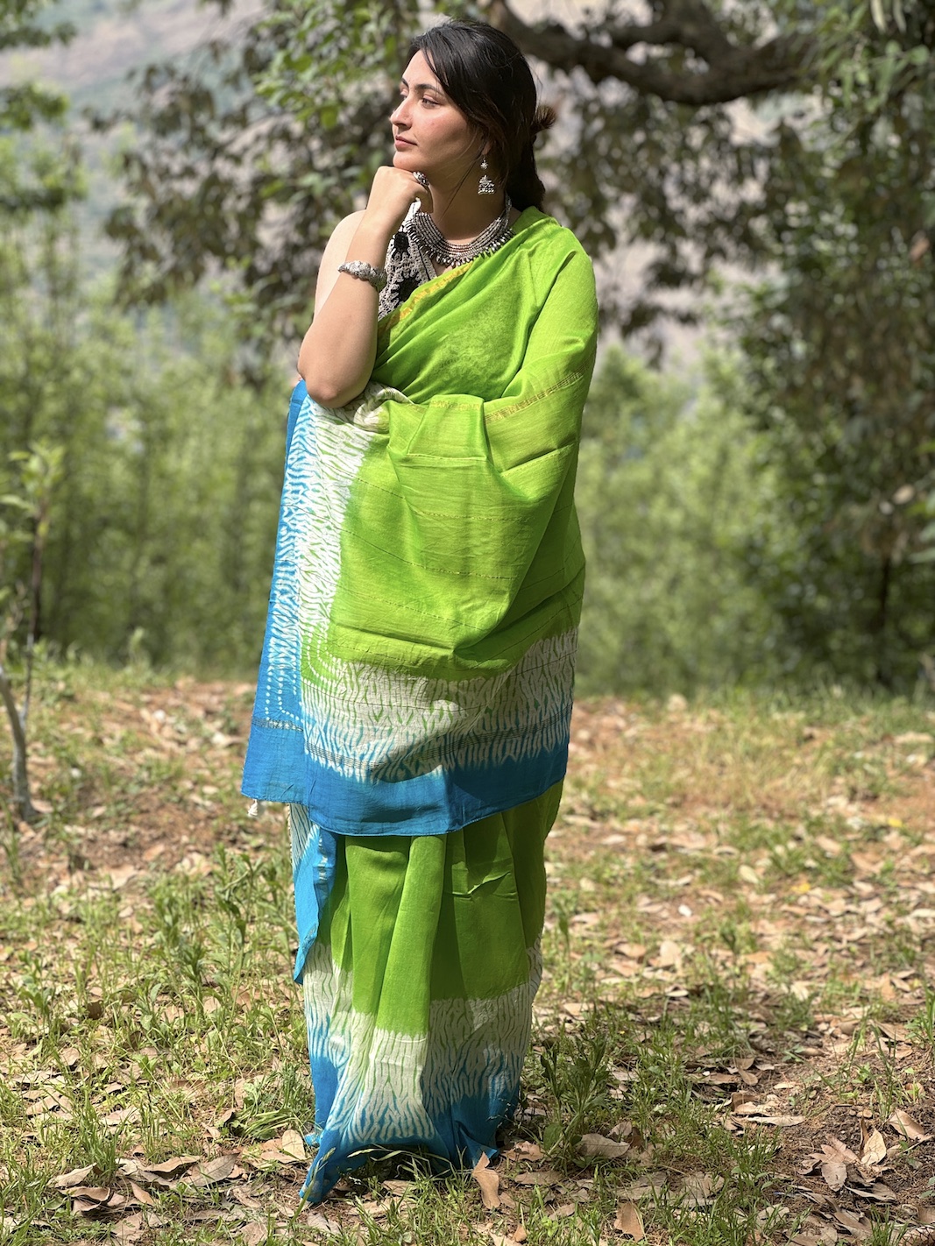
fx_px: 2772
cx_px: 468
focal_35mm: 77
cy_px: 623
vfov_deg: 25.3
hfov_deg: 19.1
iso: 25
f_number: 2.8
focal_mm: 9
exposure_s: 1/100
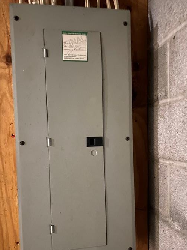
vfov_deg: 59.8
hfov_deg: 46.7
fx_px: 216
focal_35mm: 30
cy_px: 140
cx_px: 83
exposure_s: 1/8
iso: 800
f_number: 1.8
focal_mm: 4.25
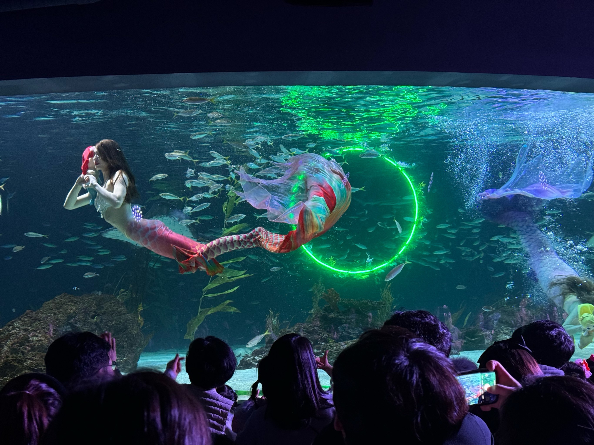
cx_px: 297
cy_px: 222
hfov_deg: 39.7
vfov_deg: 30.3
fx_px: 824
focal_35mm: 48
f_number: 1.78
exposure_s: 1/59
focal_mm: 6.86
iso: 200
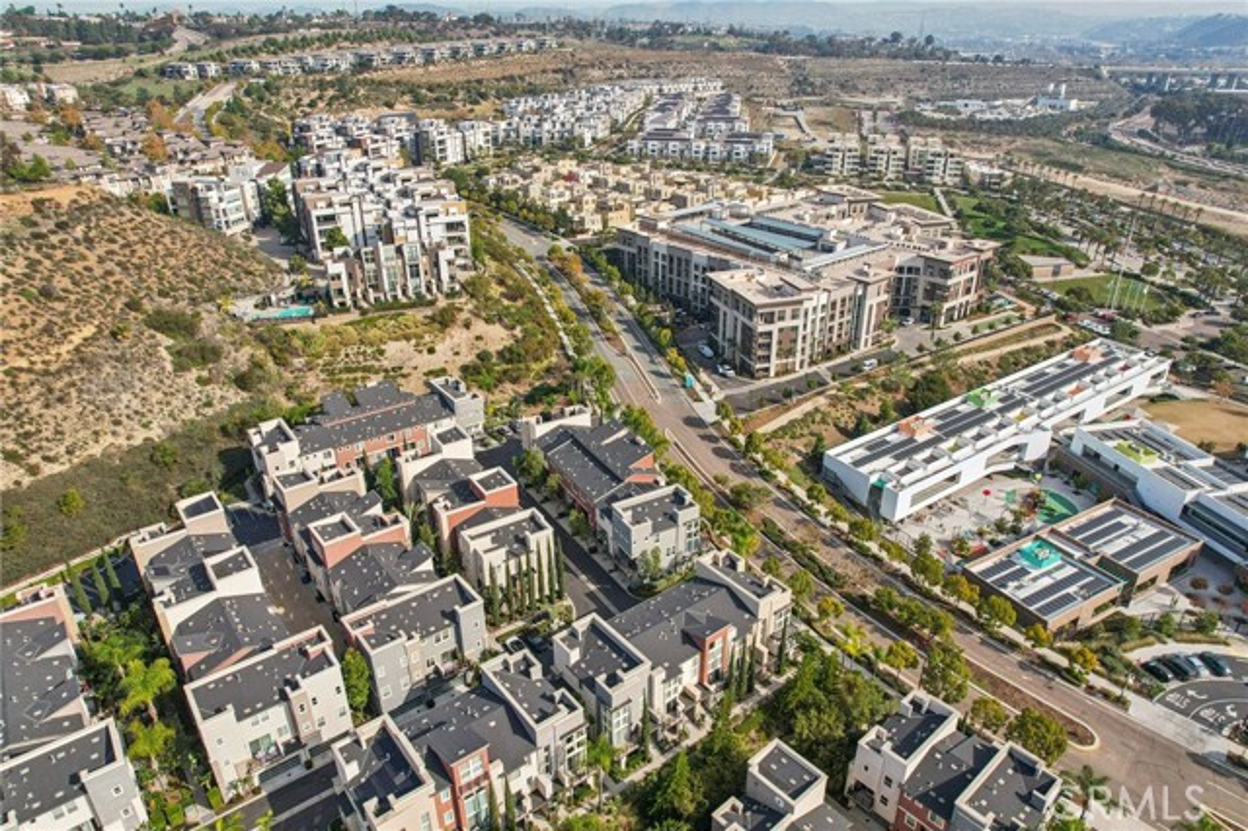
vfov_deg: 57.2
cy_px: 416
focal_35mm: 22
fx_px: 762
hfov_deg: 78.6
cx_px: 624
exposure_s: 1/2000
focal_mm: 8.4
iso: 160
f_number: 2.8
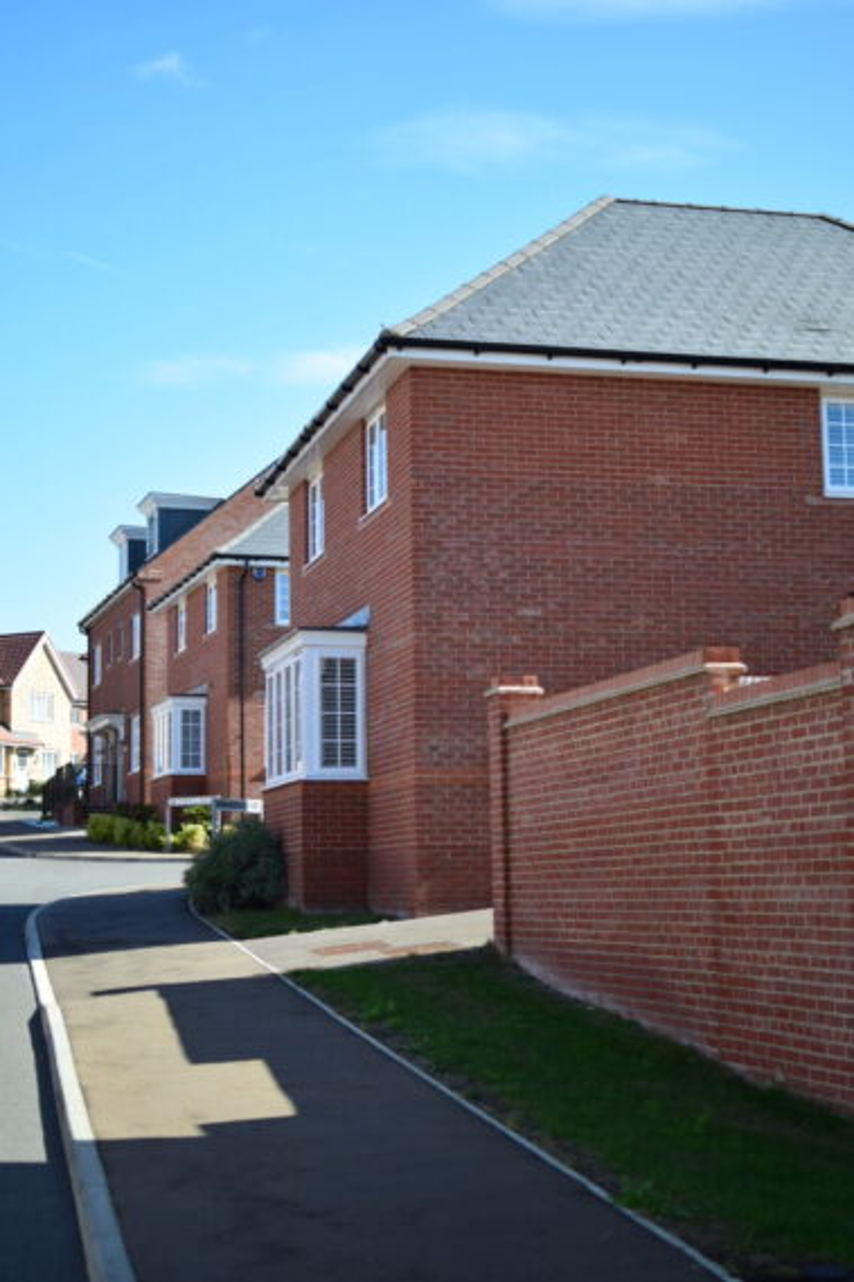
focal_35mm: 52
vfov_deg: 37.9
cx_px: 427
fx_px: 1869
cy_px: 641
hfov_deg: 25.7
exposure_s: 1/2500
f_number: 1.8
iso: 160
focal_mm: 35
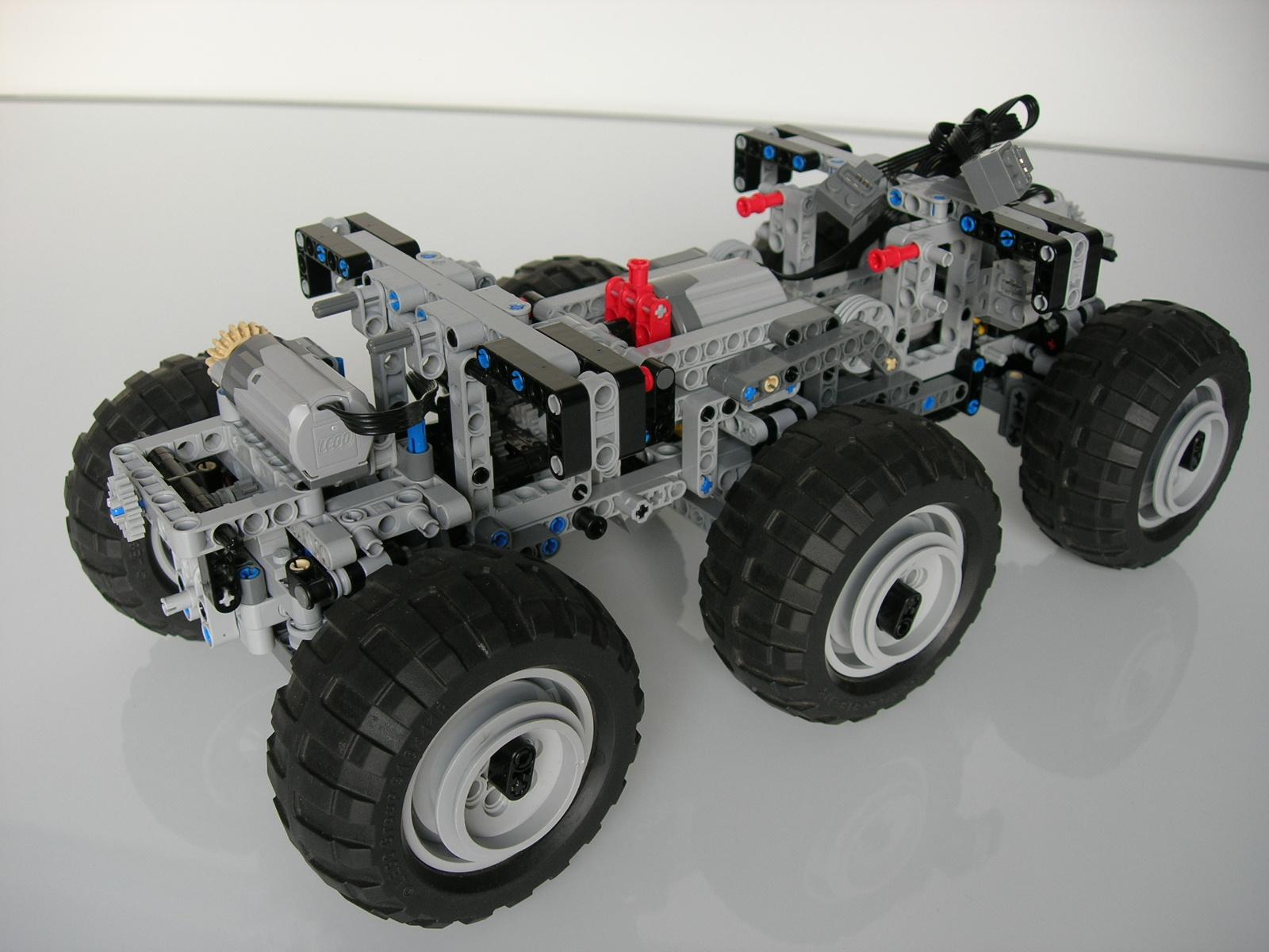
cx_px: 634
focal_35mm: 38
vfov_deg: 37.7
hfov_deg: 49.0
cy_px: 476
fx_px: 1393
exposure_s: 1/15.1
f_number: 2.8
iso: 64
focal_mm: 7.8
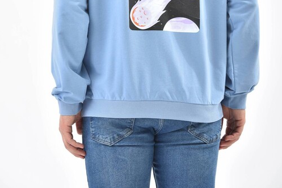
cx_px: 141
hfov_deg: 11.2
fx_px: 1442
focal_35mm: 184
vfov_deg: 7.4
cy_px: -10
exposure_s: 1/160
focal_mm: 122
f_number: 7.1
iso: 100
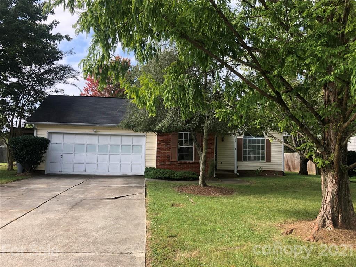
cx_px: 178
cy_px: 134
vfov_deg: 49.7
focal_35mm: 28
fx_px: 288
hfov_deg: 63.4
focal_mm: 3.99
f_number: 1.8
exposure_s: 1/495
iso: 20
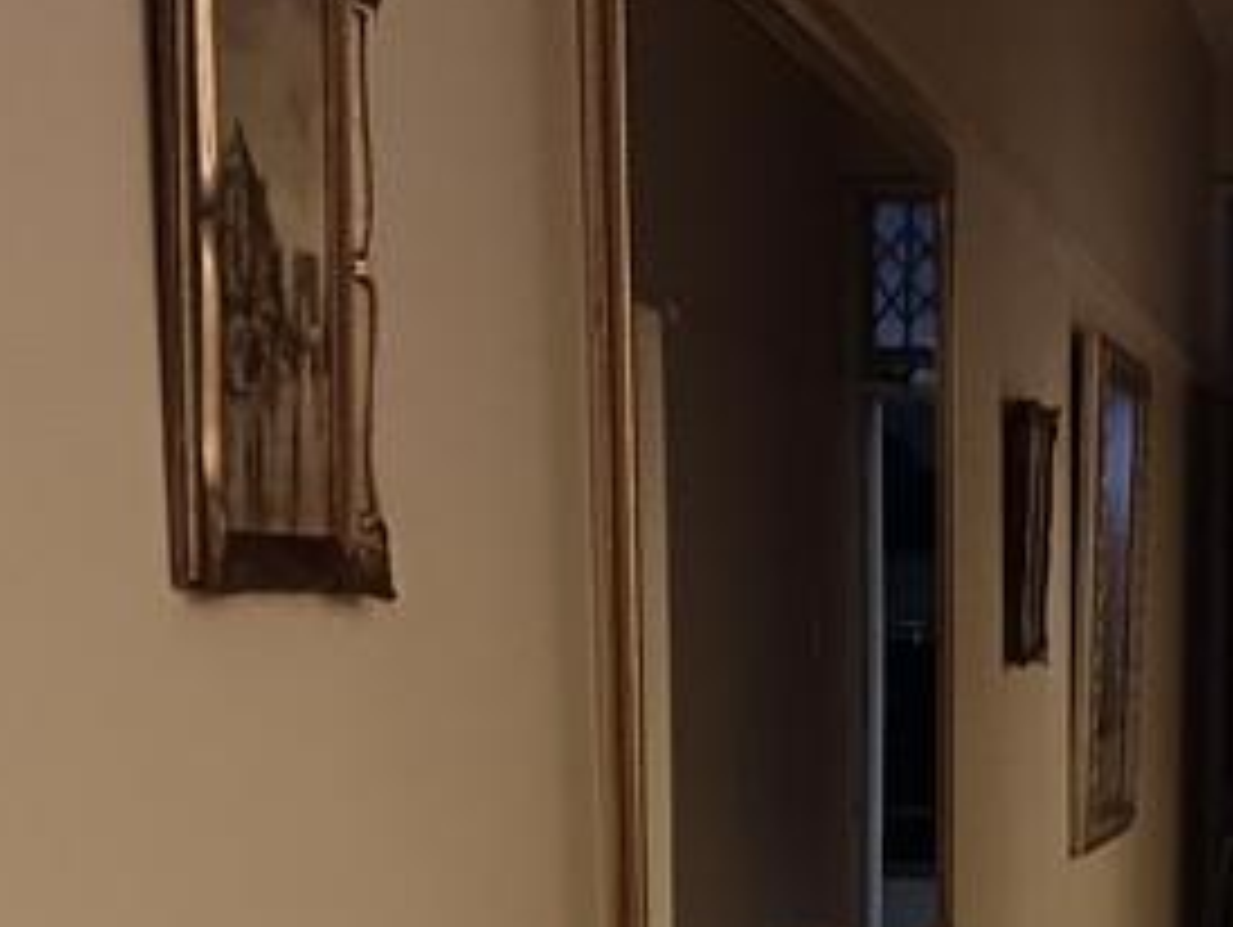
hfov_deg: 26.5
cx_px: 1197
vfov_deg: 19.8
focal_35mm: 70
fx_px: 2496
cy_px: 1107
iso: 10306
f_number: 1.75
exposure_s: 1/14.3
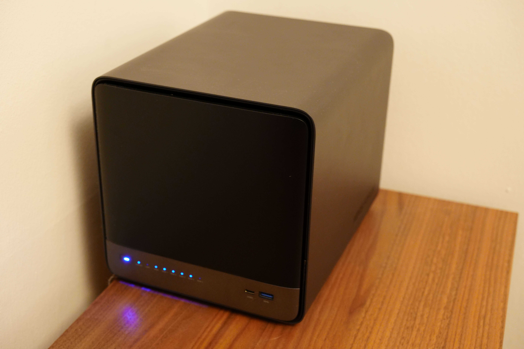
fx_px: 728
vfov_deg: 27.0
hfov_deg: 39.6
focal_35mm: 50
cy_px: 174
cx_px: 262
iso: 3200
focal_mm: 50
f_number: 5.6
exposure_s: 1/6
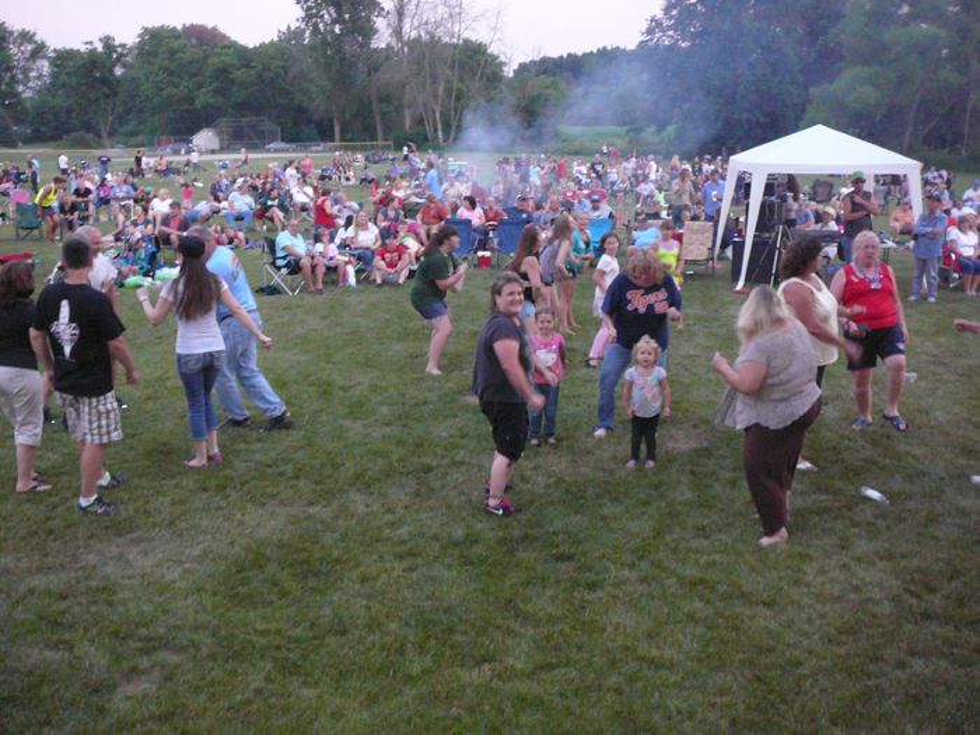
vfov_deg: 40.7
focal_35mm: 35
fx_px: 991
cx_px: 490
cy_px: 368
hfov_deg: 52.6
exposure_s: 1/30
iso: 400
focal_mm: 5.2
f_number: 2.8
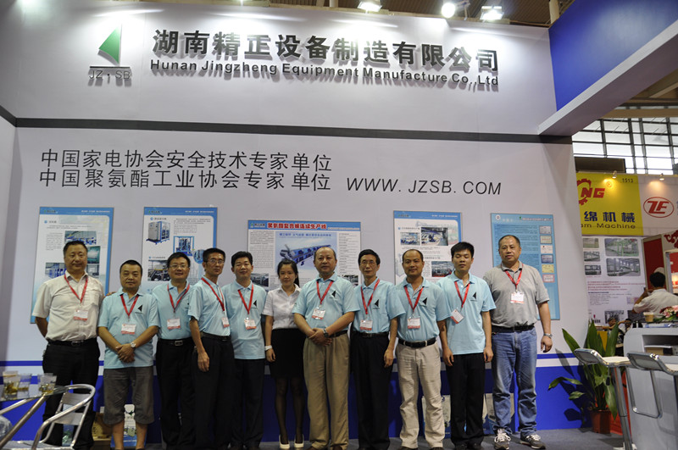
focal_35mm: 27
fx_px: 508
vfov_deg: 47.8
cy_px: 225
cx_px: 339
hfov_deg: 67.5
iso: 400
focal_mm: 18
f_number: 4
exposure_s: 1/60
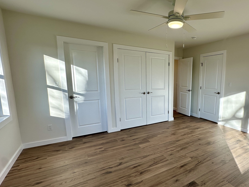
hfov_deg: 79.4
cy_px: 100
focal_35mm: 20
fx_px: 144
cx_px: 163
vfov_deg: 65.9
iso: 40
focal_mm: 2.22
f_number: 2.2
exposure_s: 1/205
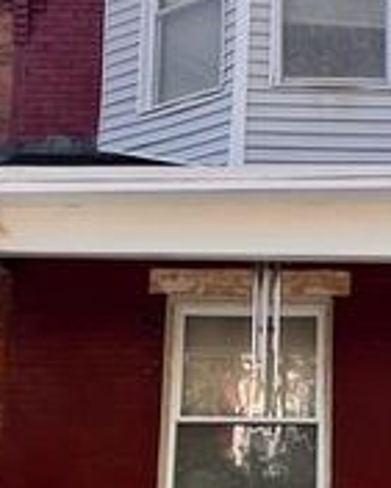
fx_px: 1387
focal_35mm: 96
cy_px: 243
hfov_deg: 15.8
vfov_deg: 20.0
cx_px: 363
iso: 50
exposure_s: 1/1028
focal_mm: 5.1
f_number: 1.6
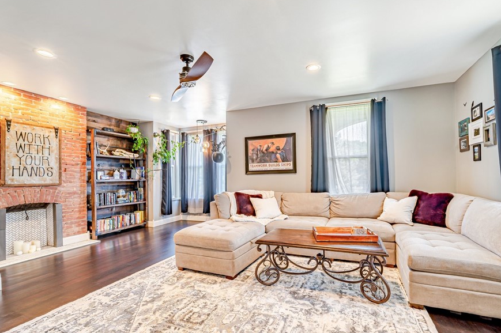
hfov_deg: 100.1
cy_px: 173
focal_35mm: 15
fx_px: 209
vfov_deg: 77.2
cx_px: 275
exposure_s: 1/10
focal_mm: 12
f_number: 11
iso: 50
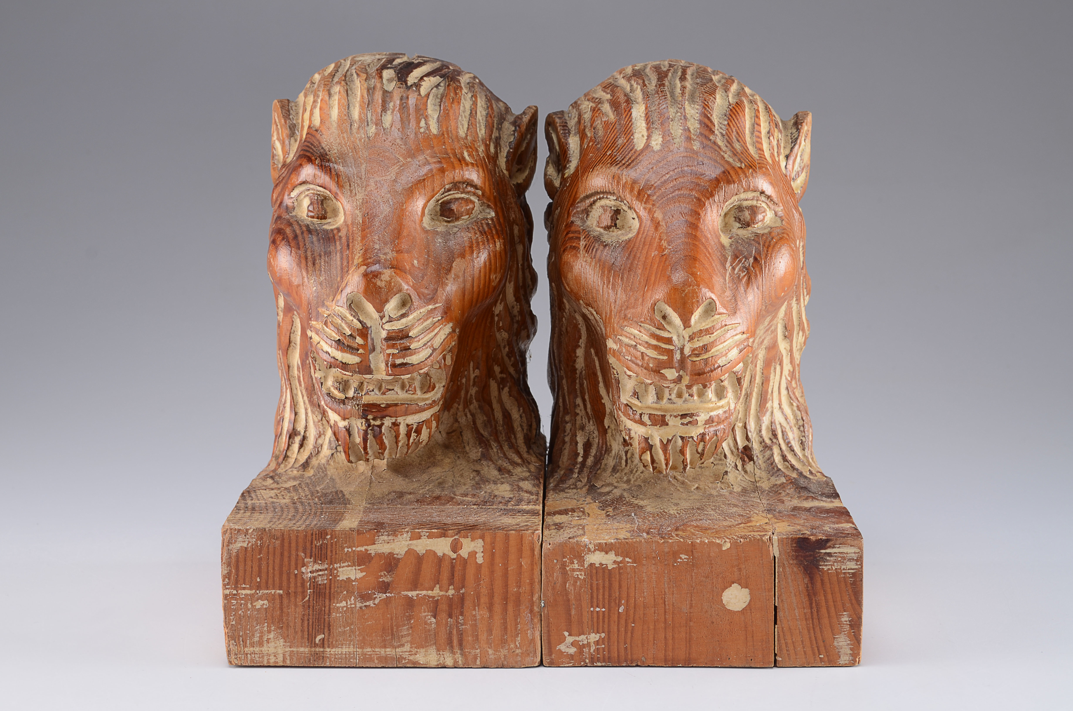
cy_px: 356
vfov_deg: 21.5
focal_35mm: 63
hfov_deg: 32.0
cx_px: 536
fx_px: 1874
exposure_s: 1/80
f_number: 10
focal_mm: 42
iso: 100
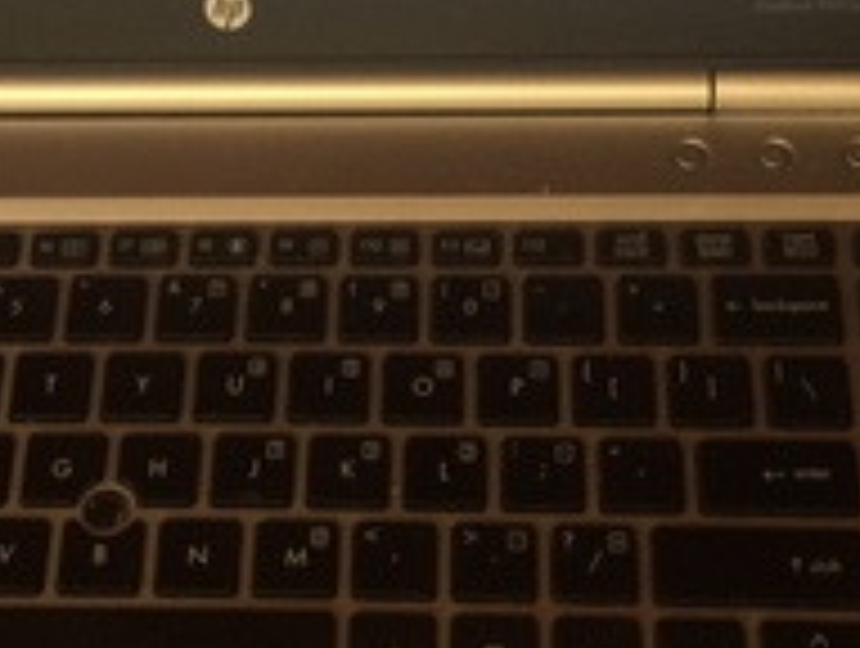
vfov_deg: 15.1
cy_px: 45
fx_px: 2414
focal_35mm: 97
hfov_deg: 20.1
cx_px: 257
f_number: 2.2
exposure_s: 1/30
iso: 32
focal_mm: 4.15
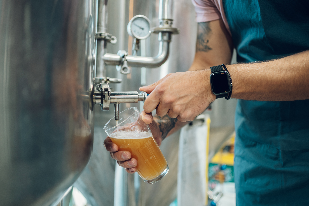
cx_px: 154
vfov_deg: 37.8
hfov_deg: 54.5
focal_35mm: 35
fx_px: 300
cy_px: 103
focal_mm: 35
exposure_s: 1/160
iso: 320
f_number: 1.8
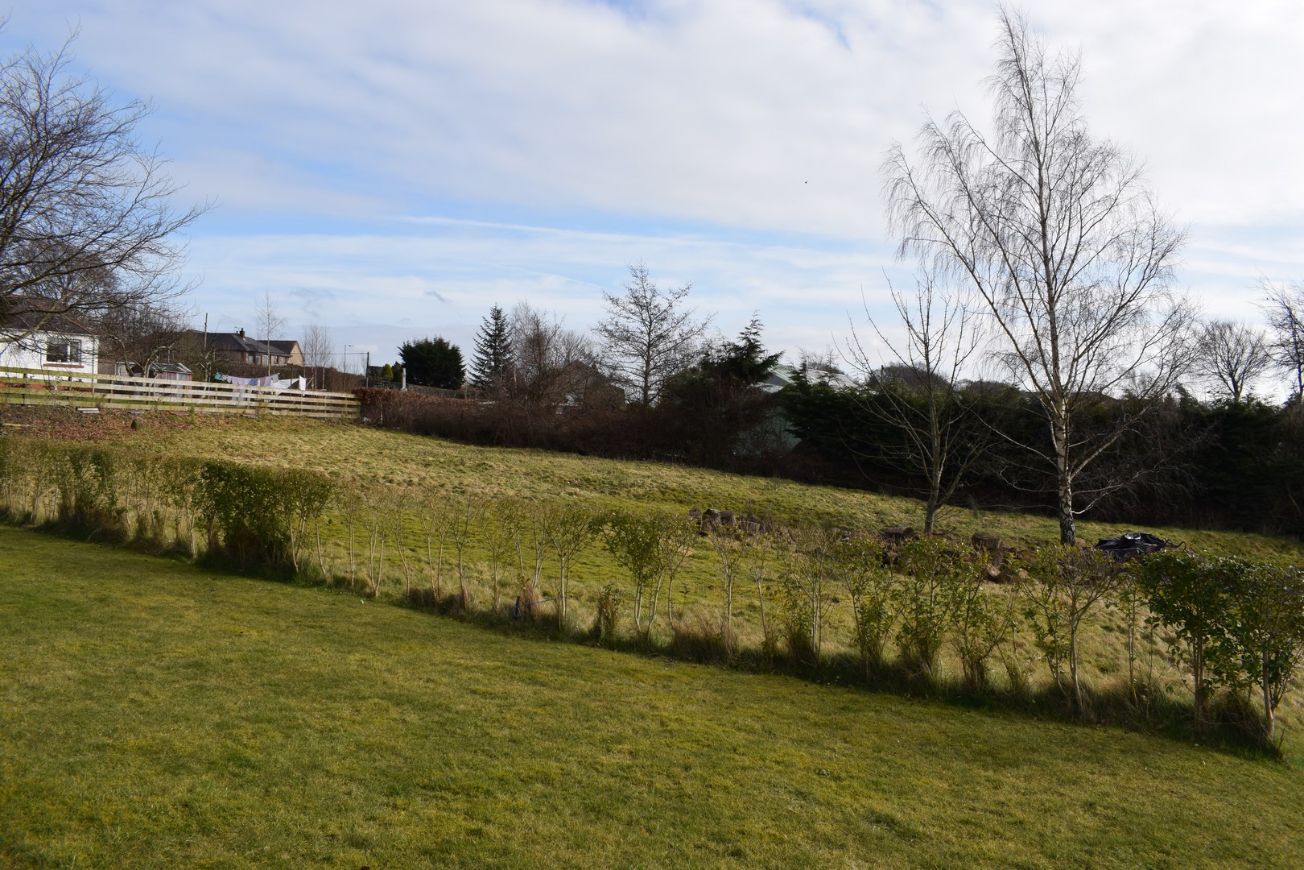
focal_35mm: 27
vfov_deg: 47.9
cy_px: 435
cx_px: 652
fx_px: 978
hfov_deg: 67.4
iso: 200
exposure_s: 1/320
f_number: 9
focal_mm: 18
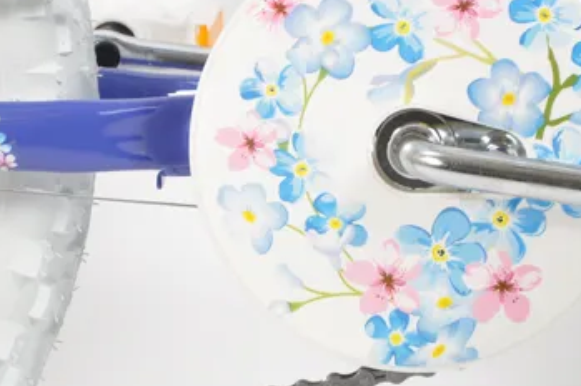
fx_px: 5434
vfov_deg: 4.1
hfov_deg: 6.1
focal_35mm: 337
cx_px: 306
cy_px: 134
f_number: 5.6
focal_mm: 98
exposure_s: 1/60
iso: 500
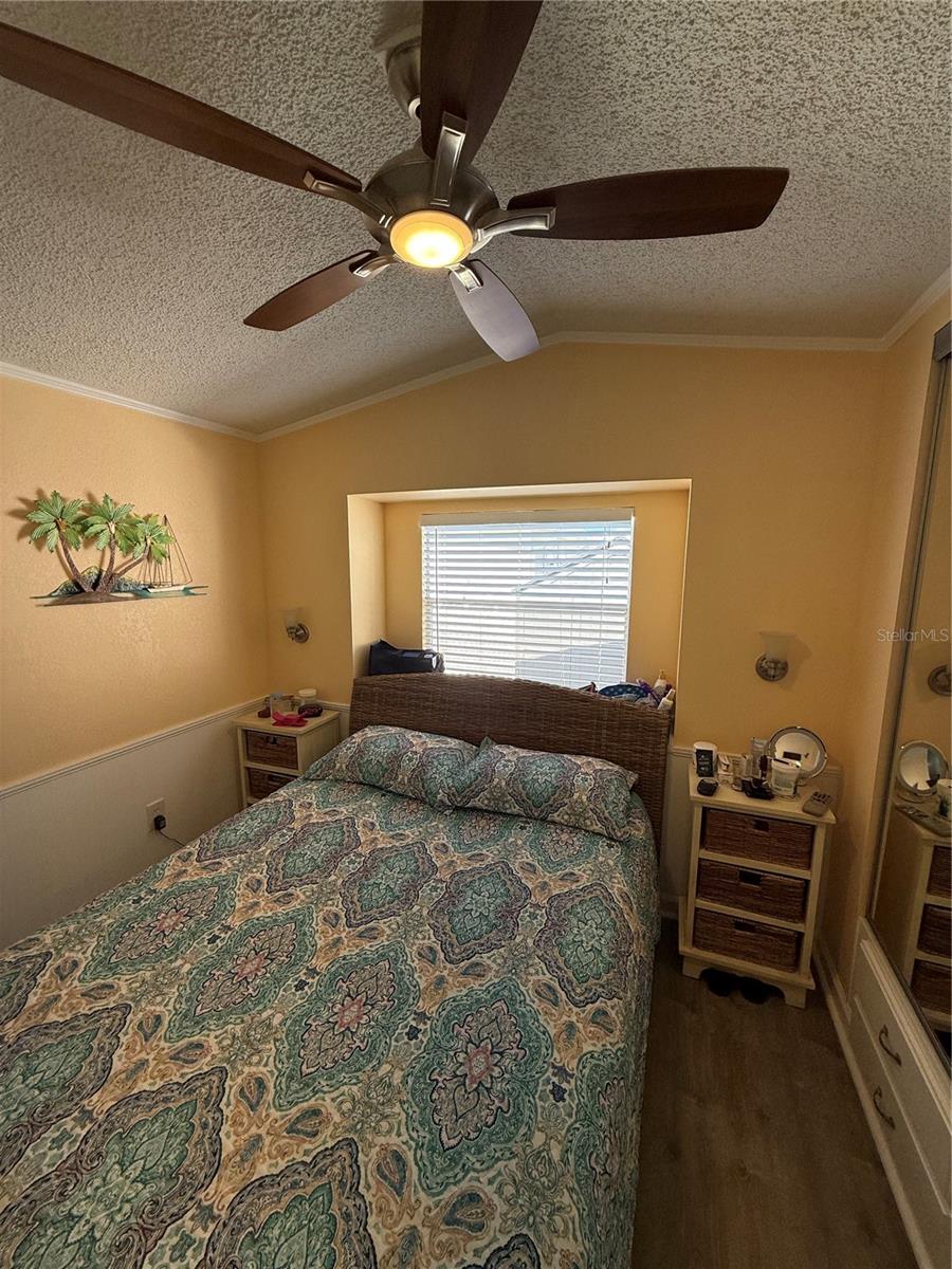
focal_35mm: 14
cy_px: 634
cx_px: 476
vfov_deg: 102.1
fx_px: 513
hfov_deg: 85.7
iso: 50
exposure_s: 1/187
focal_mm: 2.22
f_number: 2.2
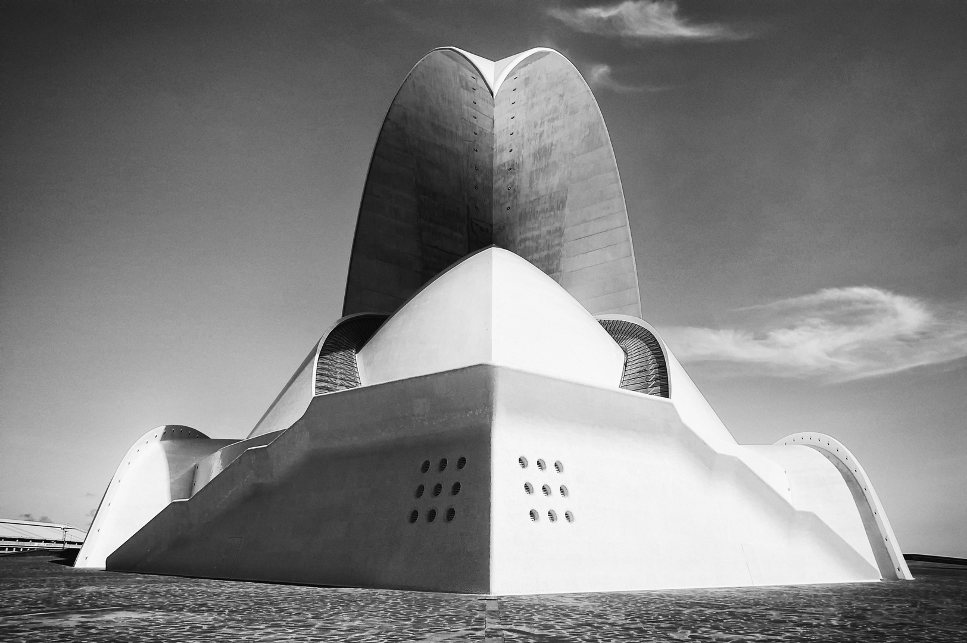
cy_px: 322
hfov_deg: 57.3
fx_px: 886
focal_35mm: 33
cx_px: 484
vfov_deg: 39.9
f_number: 9.5
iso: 200
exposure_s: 1/350
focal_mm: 22
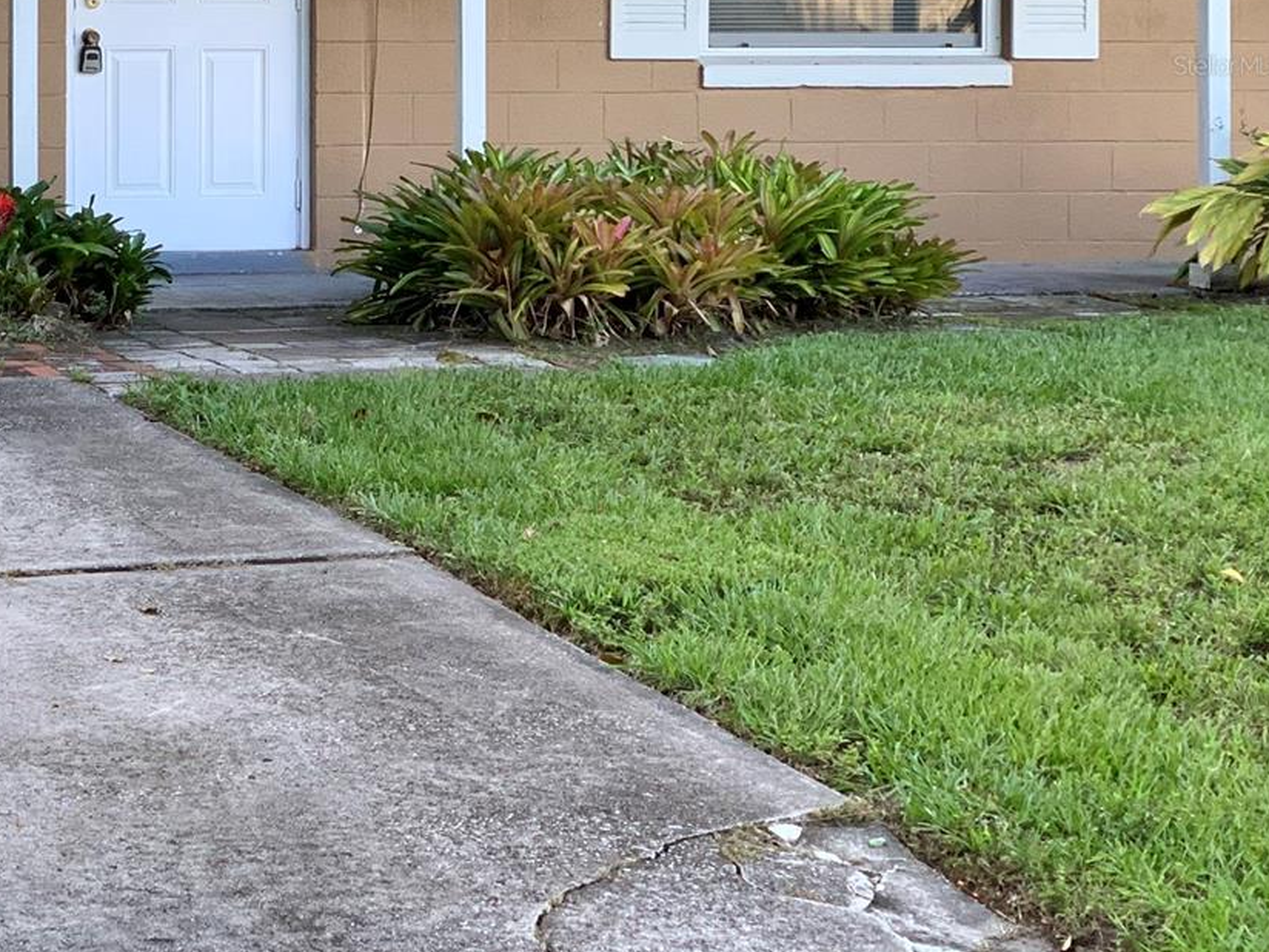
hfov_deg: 19.0
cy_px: 65
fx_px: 3703
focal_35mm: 101
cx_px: 55
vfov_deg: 14.5
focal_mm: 6
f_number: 2.4
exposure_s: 1/122
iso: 50
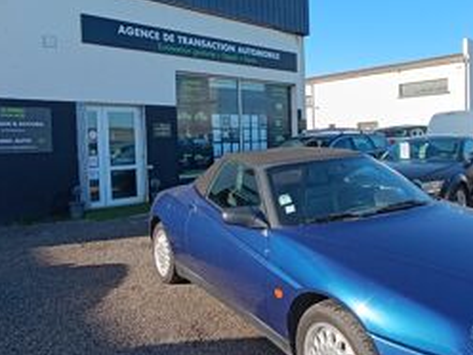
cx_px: 298
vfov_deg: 45.3
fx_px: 424
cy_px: 153
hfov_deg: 57.6
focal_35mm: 31
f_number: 2.2
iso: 50
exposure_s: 1/425
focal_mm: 1.65
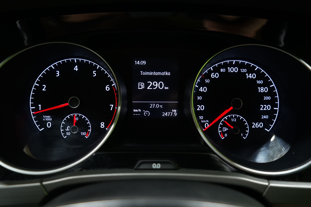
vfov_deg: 49.6
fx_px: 225
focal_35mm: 26
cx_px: 156
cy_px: 104
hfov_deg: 69.4
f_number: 5.6
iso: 1000
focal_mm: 26
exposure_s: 1/20
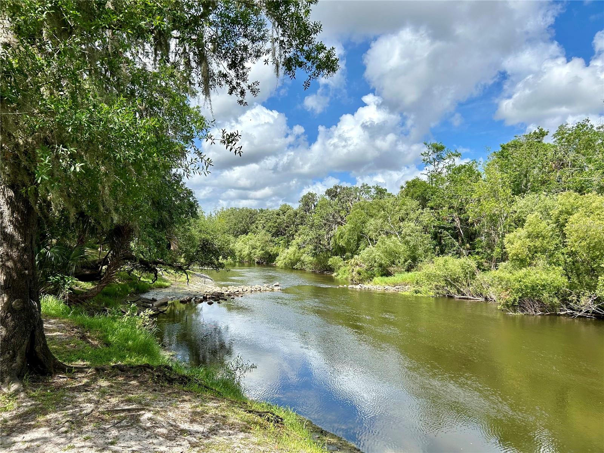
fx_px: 454
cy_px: 226
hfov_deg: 67.3
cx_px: 302
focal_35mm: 26
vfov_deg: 53.1
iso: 50
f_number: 1.5
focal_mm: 5.7
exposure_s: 1/4444
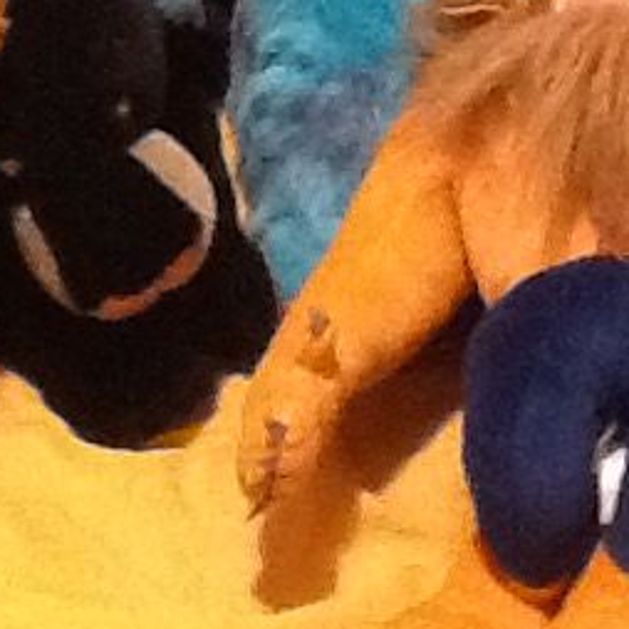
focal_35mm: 147
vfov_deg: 11.6
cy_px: -166
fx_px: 3022
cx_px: 243
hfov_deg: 11.9
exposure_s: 1/15
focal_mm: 2.03
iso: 500
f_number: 2.4
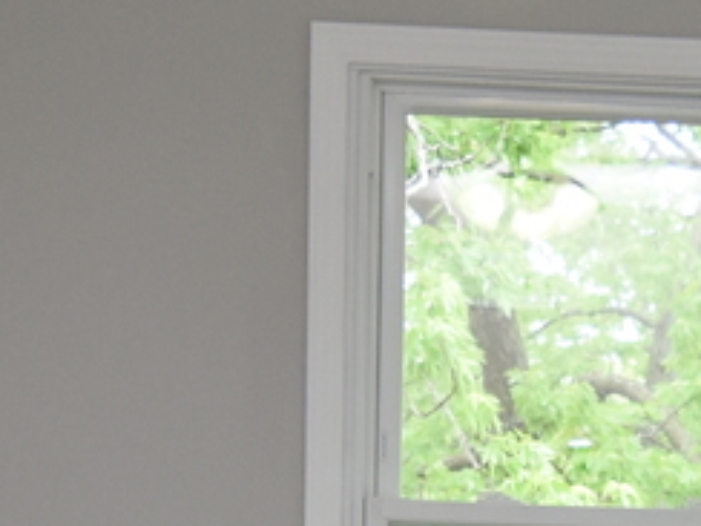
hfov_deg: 18.4
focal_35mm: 105
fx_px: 2130
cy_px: 770
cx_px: 623
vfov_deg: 13.3
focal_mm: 11
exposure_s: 1/250
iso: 500
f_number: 2.8
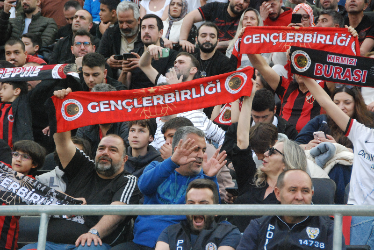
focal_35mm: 174
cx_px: 187
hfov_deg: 11.8
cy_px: 125
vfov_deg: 7.9
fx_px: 1809
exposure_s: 1/320
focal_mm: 116
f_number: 6
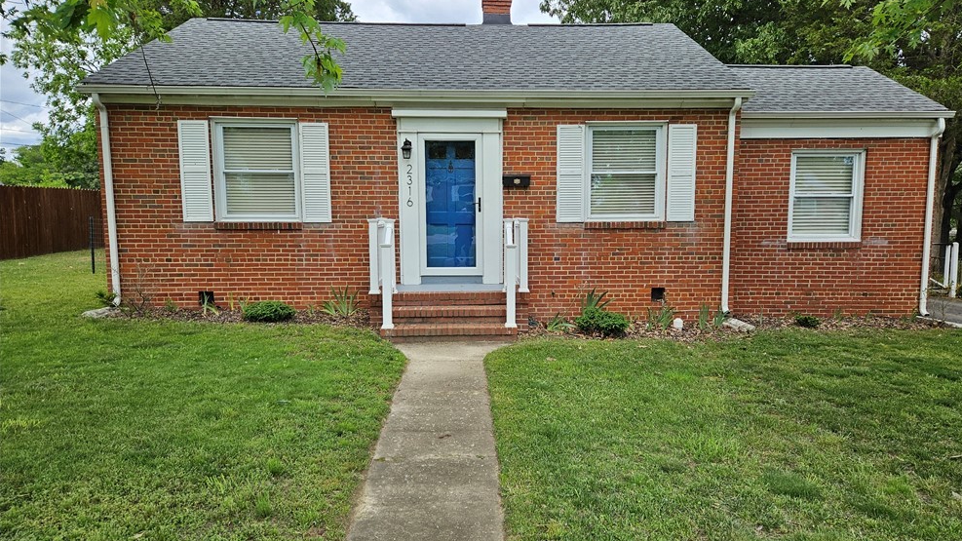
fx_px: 663
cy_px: 283
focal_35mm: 26
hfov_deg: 71.9
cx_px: 498
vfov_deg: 44.4
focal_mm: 5.4
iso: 40
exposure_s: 1/1276
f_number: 1.8
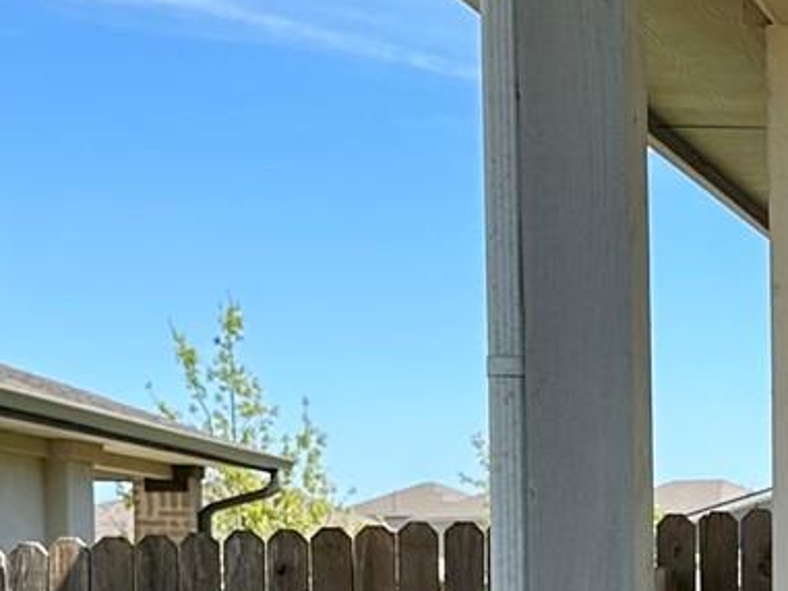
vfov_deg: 11.3
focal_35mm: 129
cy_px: 719
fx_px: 2937
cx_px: 1270
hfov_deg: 14.1
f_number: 1.78
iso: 80
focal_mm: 6.86
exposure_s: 1/2252
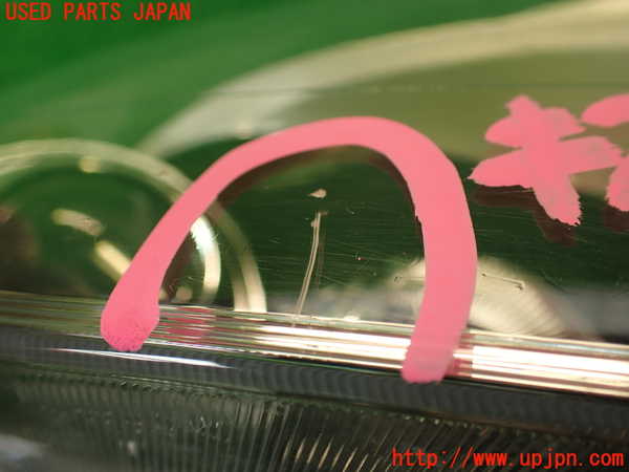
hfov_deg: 56.8
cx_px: 314
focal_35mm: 32
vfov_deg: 44.2
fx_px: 581
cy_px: 236
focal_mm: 5.79
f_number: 2.4
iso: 200
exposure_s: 1/60
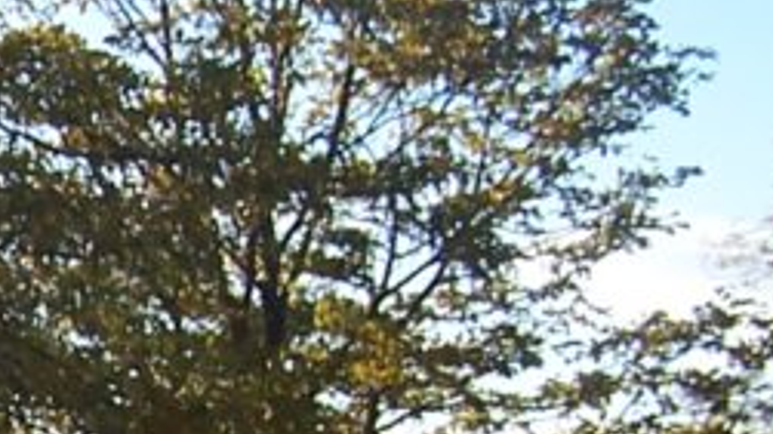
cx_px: -511
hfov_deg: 11.9
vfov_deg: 7.1
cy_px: 659
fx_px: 3463
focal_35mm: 169
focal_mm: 6.3
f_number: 2.8
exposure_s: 1/500
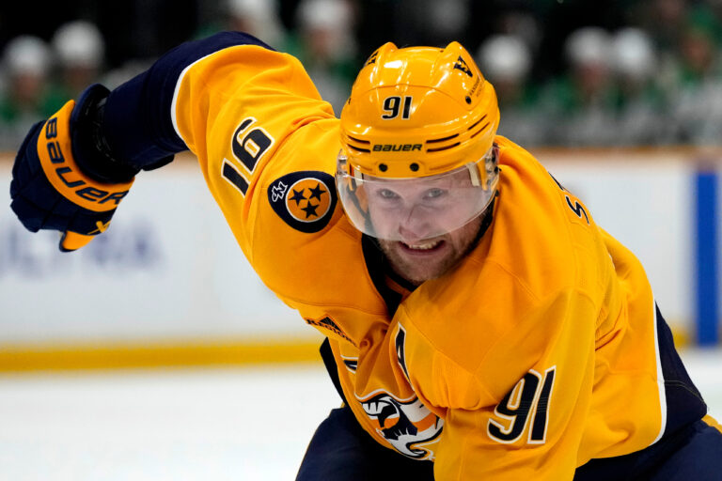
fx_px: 5134
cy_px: 240
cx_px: 361
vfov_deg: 5.4
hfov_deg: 8.0
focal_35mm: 256
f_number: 3.2
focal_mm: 171
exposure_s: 1/3200
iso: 3200
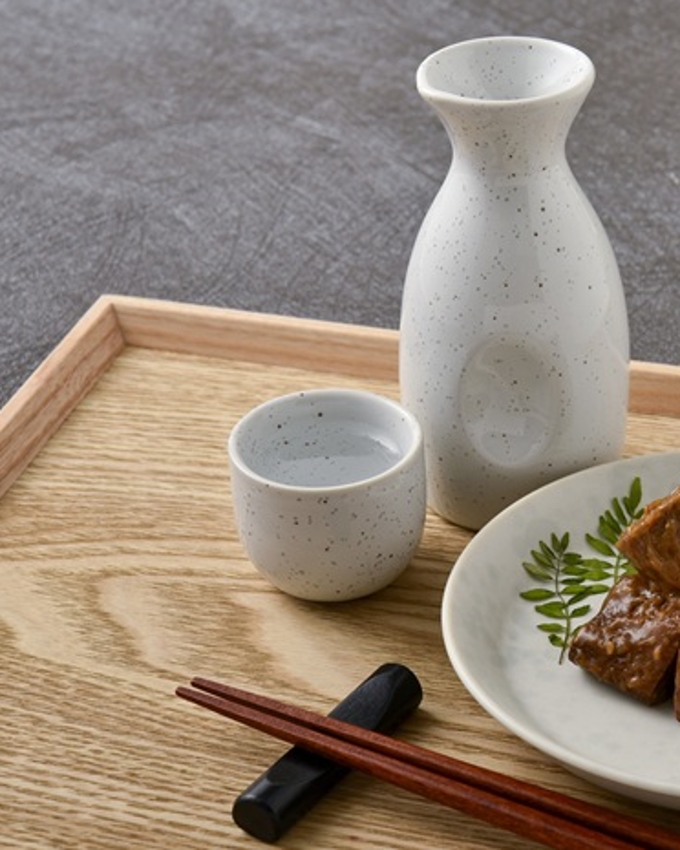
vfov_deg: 19.4
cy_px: 425
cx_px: 629
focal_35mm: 99
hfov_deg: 15.3
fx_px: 2491
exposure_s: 1/160
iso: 100
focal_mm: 70
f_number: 16
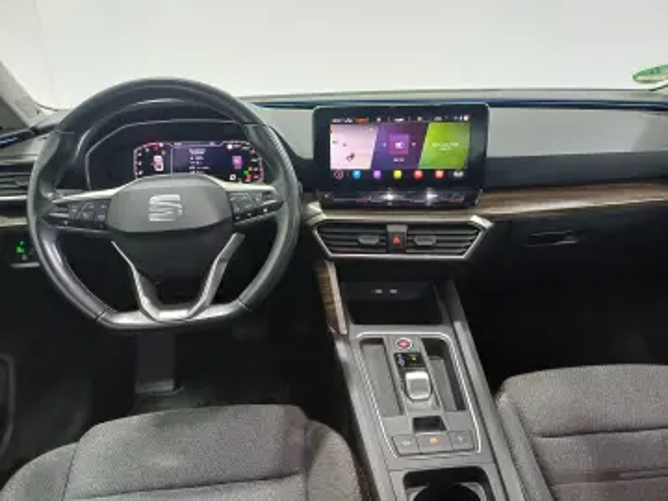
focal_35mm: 25
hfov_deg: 69.4
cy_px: 250
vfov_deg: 54.9
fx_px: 482
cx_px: 334
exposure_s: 1/60
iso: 400
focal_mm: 4.65
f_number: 1.8
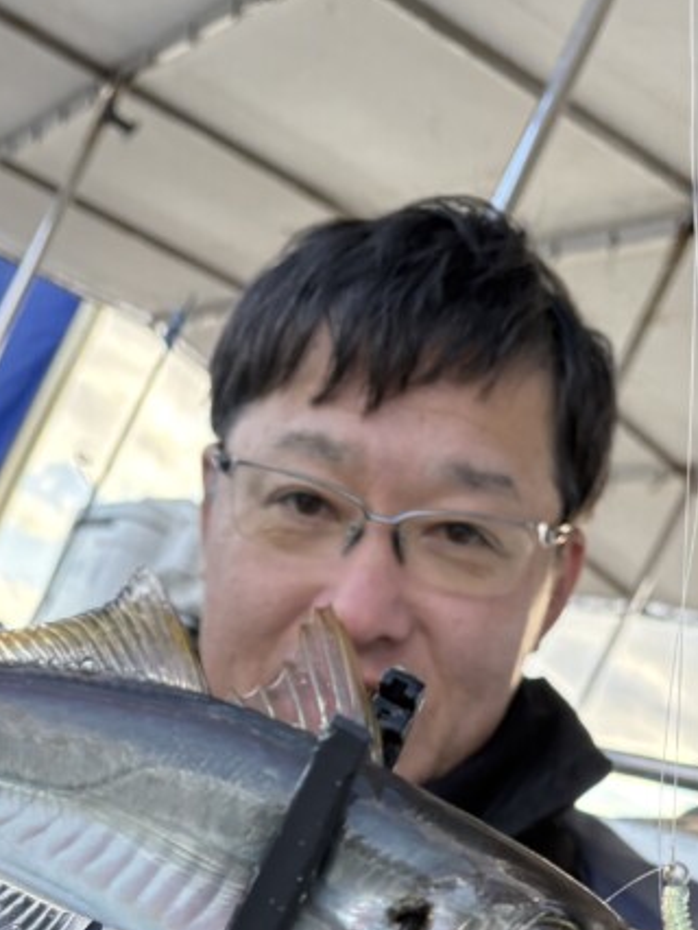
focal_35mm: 61
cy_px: 869
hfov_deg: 24.0
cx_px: 310
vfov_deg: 30.1
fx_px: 1638
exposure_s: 1/548
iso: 64
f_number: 1.6
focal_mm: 5.96
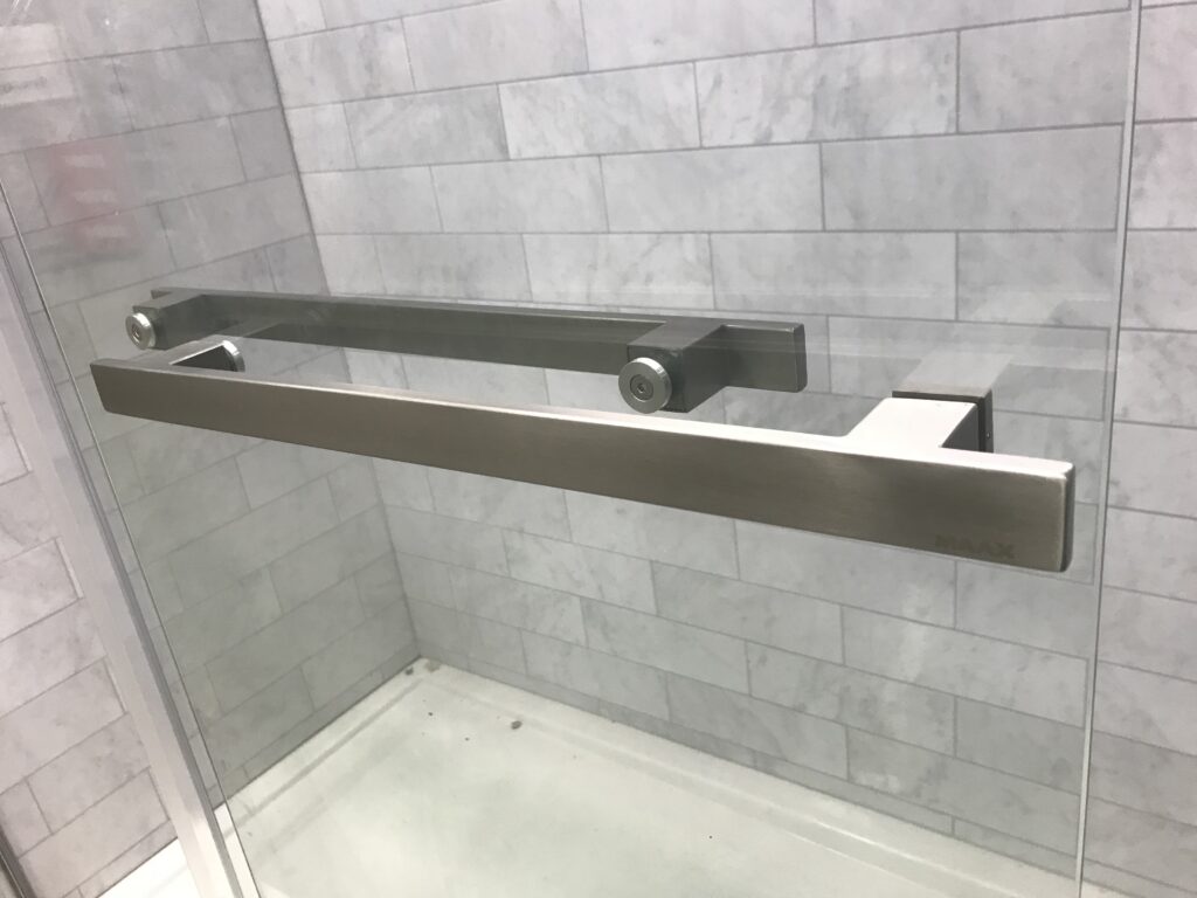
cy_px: 449
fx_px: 968
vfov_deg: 49.7
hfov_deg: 63.4
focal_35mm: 28
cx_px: 598
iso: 32
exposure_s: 1/30
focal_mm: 3.99
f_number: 1.8
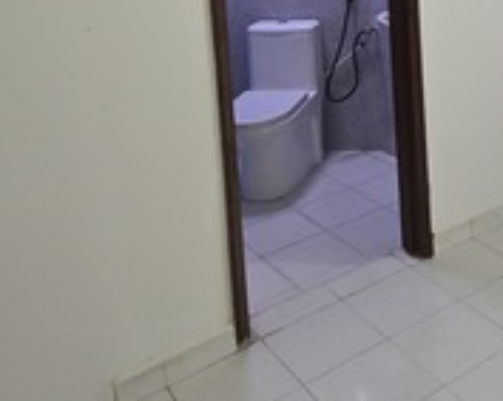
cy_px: -60
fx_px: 684
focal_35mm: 46
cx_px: 500
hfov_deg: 36.4
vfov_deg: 29.0
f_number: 2.2
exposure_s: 1/50
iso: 320
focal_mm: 2.2
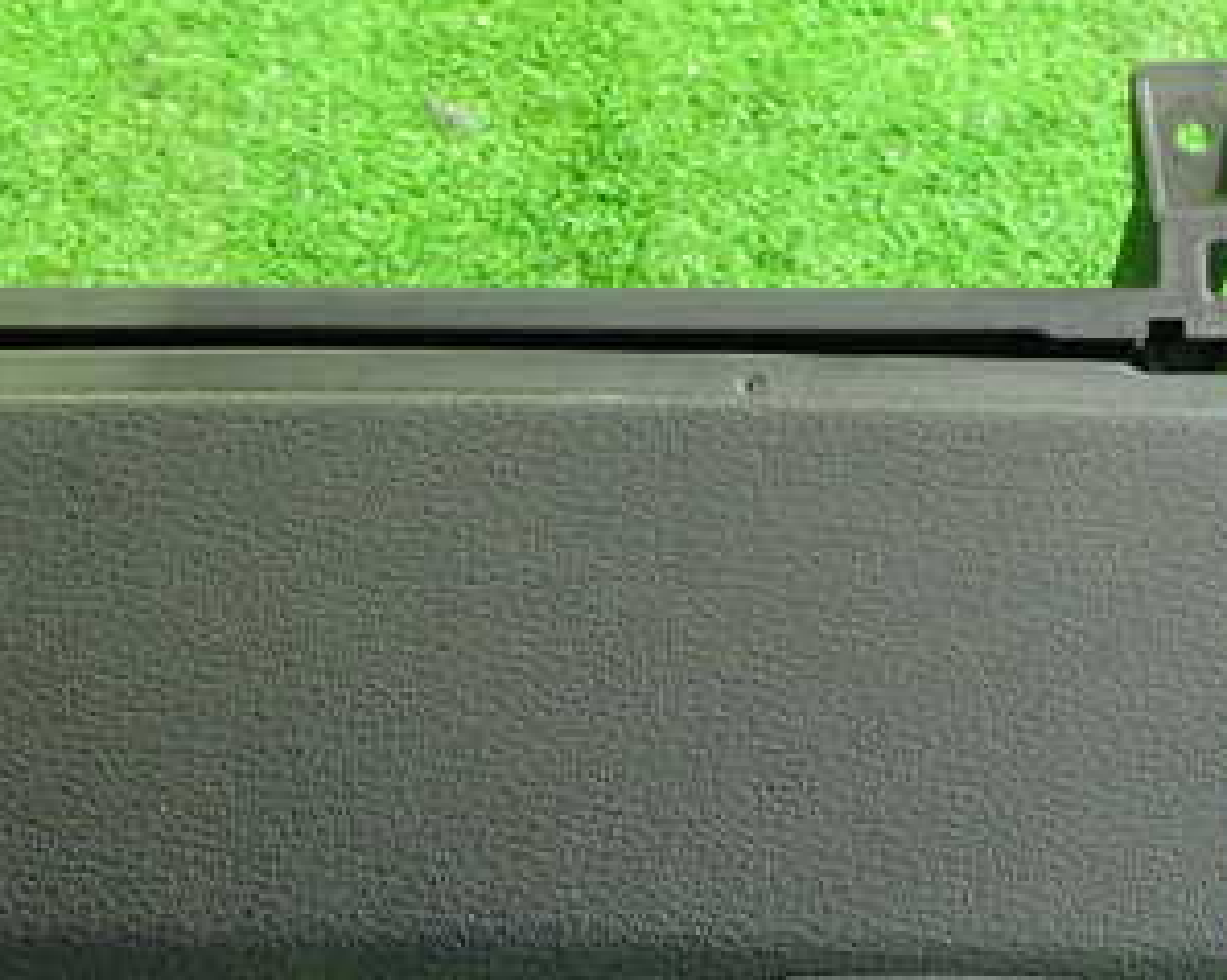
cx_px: 342
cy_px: 622
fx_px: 2141
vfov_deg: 25.7
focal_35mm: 59
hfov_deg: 31.5
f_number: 2.3
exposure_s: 1/30
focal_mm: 5.4
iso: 800
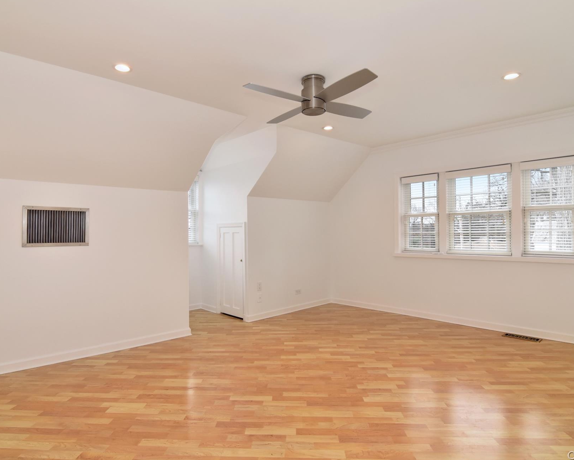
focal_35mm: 20
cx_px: 276
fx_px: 333
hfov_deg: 81.5
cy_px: 221
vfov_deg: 69.2
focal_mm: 11
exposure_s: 1/80
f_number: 8
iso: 640
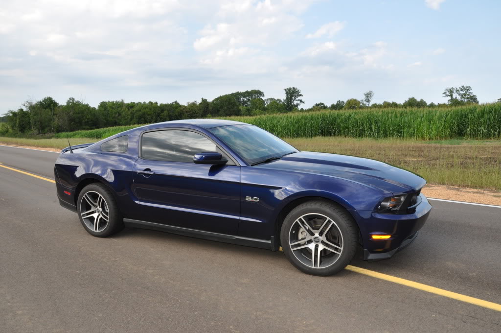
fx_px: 375
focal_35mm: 27
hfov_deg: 67.4
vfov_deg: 47.8
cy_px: 166
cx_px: 250
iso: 400
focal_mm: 18
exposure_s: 1/200
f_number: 11
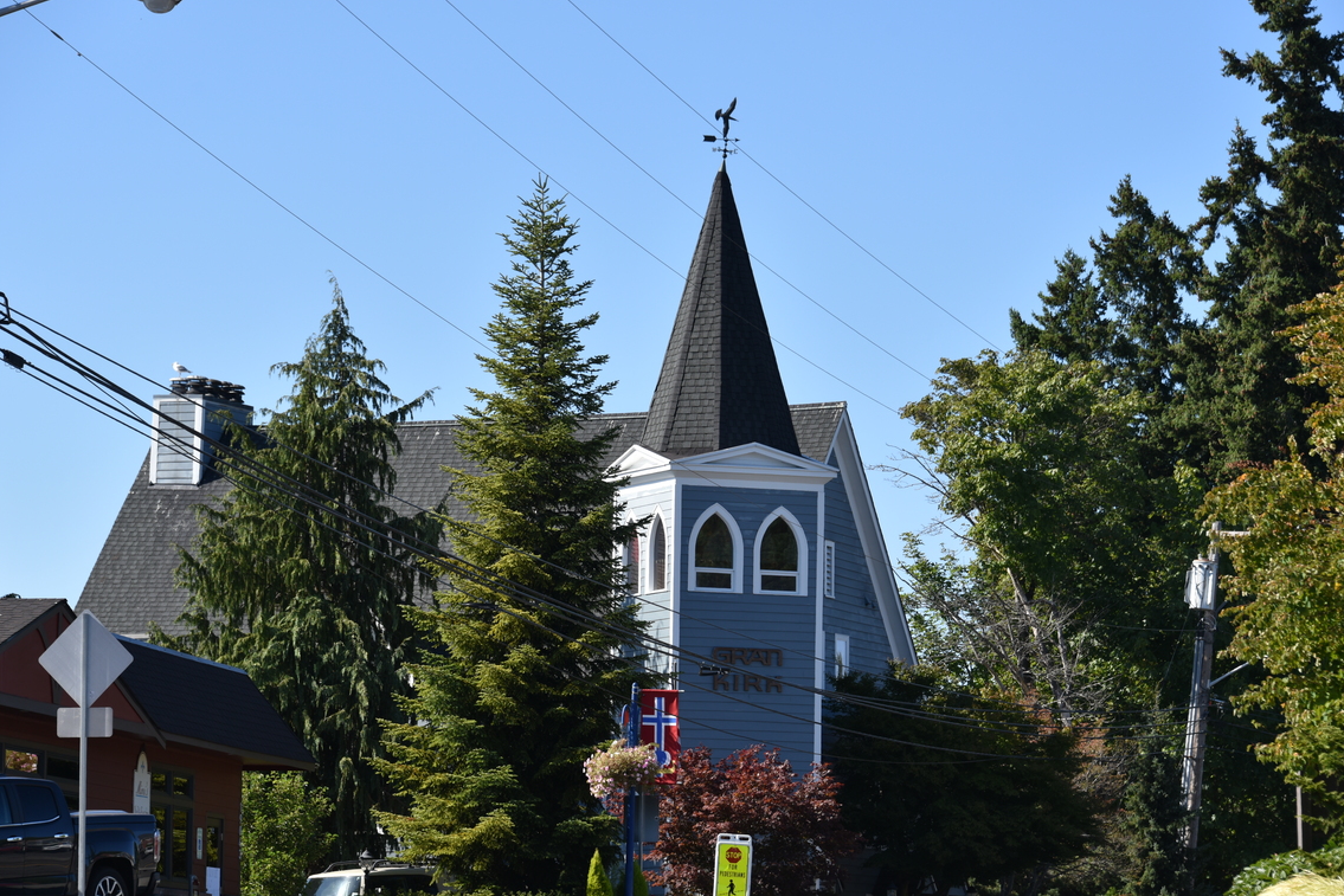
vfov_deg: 9.7
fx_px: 5264
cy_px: 488
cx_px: 671
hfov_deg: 14.5
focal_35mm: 141
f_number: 7.1
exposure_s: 1/250
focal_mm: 125
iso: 100
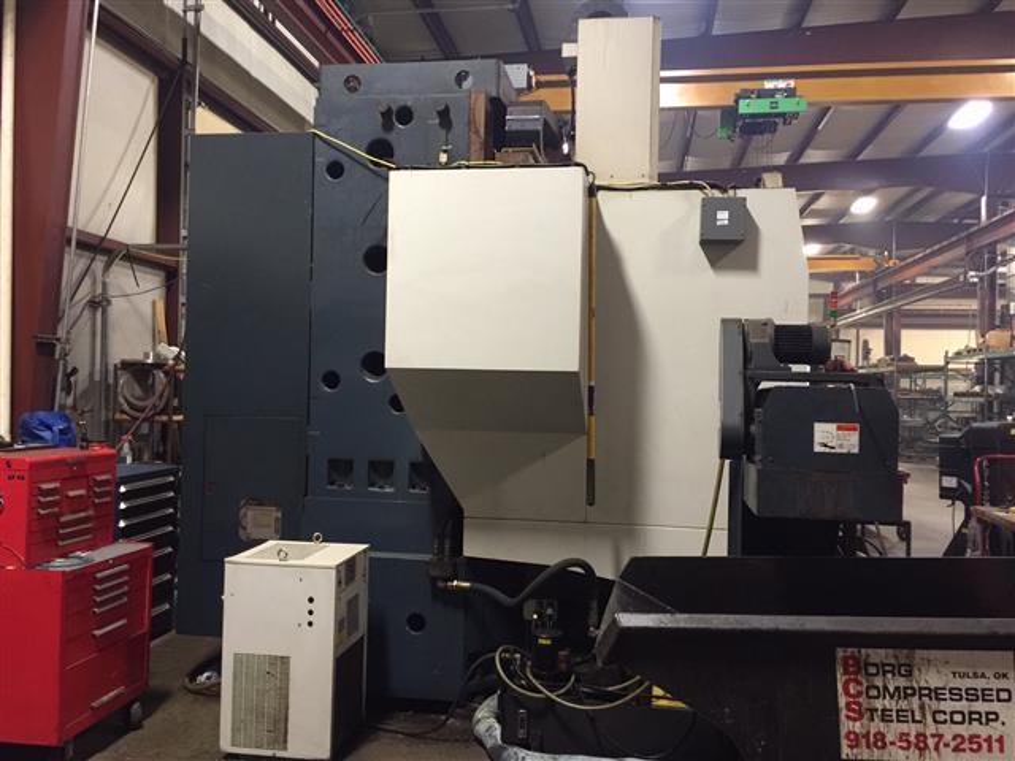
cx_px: 508
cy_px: 380
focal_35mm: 29
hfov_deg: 61.7
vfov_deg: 48.2
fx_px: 850
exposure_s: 1/15
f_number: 2.2
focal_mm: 4.15
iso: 125
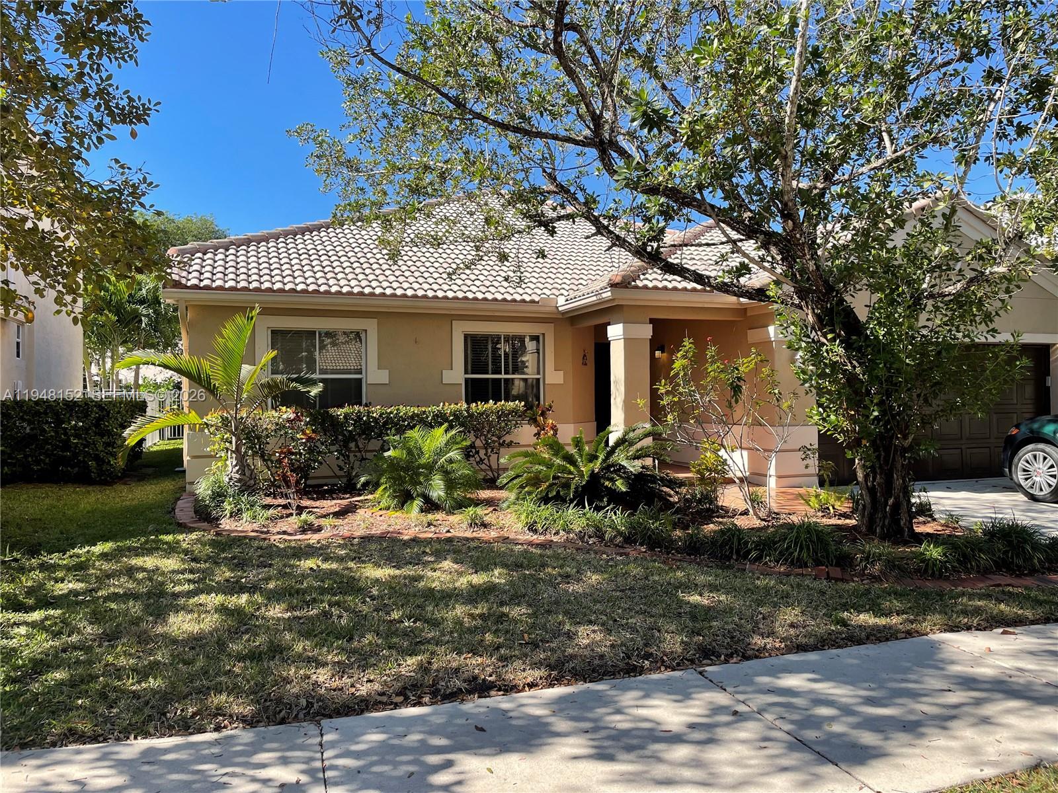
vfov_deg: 53.1
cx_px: 529
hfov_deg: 67.3
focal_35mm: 26
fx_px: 795
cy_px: 396
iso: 32
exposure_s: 1/1383
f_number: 1.6
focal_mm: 4.2
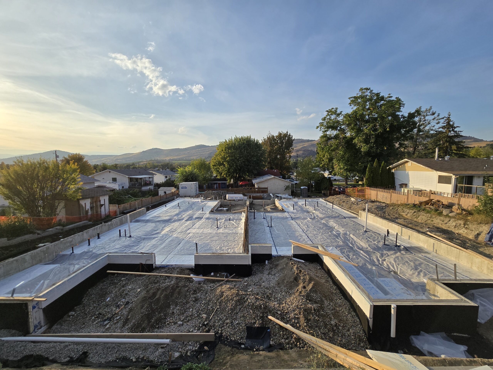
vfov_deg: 89.9
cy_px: 185
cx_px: 246
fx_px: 185
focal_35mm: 13
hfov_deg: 106.2
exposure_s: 1/2296
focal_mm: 2.2
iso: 50
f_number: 2.2
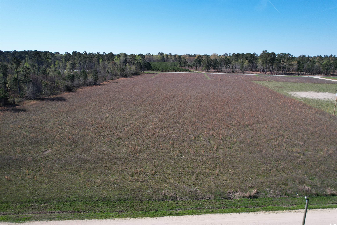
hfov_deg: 78.6
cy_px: 112
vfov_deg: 57.2
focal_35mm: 22
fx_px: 206
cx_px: 168
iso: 100
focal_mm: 8.38
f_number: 2.8
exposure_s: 1/1500
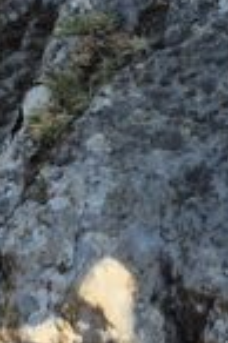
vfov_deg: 10.2
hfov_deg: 8.1
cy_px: -552
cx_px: 181
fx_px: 1600
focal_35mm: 168
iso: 25
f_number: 1.8
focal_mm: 5.4
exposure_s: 1/1248
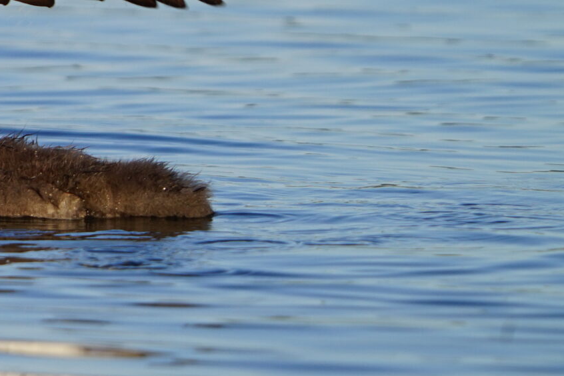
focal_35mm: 1494
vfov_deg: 0.9
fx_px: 23404
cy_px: -28
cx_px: -283
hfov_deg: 1.4
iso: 250
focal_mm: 494
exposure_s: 1/500
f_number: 9
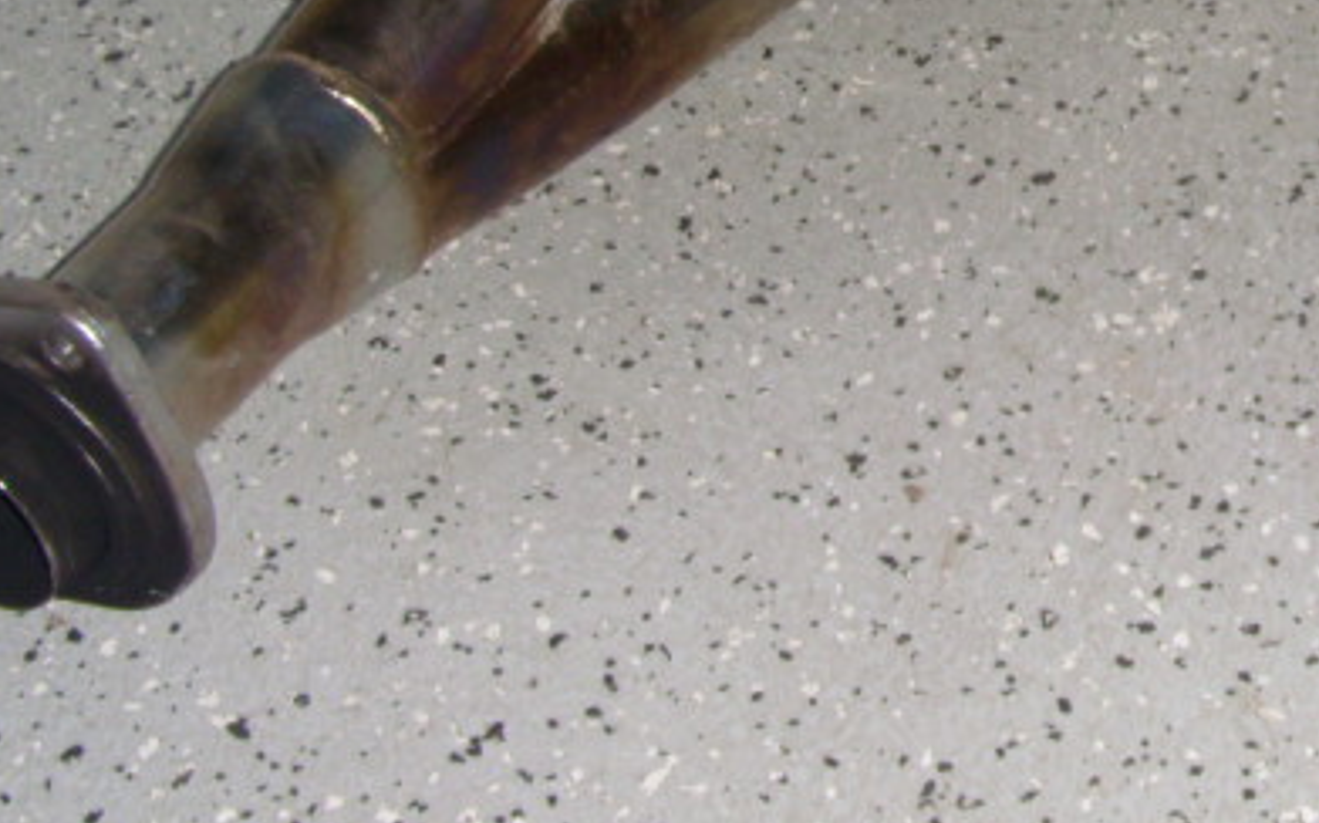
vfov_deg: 12.9
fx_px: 3593
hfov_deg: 20.1
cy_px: -37
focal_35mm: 100
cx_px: 1373
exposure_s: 1/45
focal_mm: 6
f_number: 3.5
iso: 100
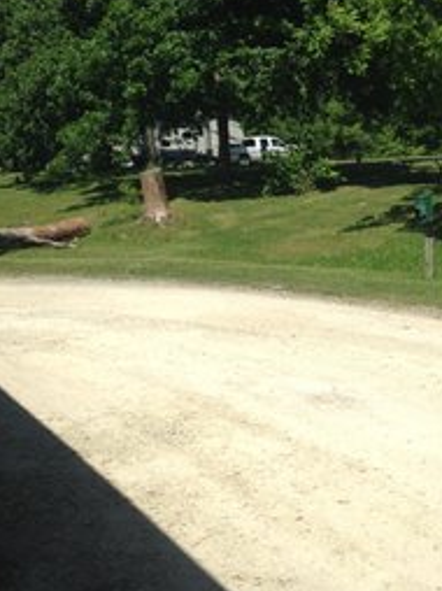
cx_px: 272
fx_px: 887
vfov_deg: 36.8
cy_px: 282
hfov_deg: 27.9
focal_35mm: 52
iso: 50
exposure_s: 1/2088
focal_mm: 4.12
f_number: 2.4
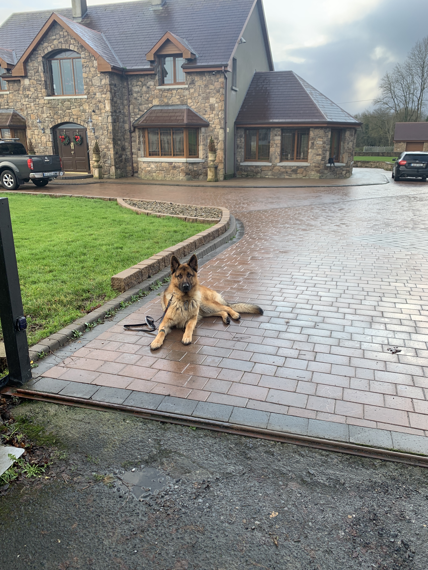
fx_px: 429
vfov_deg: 67.3
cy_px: 285
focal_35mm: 26
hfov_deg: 53.1
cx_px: 214
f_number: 1.8
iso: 25
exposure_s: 1/256
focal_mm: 4.25
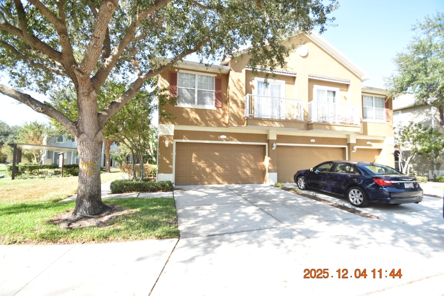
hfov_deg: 100.4
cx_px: 222
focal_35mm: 15
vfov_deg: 77.3
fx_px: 185
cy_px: 148
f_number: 3.5
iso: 800
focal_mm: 10
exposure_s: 1/1500
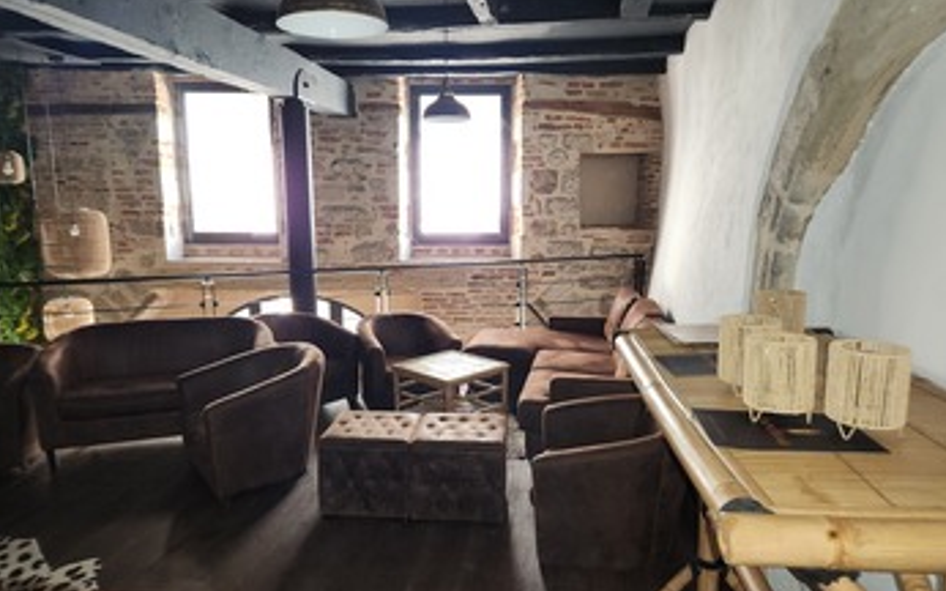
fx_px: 644
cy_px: 304
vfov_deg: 49.2
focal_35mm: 25
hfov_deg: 72.6
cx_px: 477
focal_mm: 5.4
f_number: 1.8
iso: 125
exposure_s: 1/11
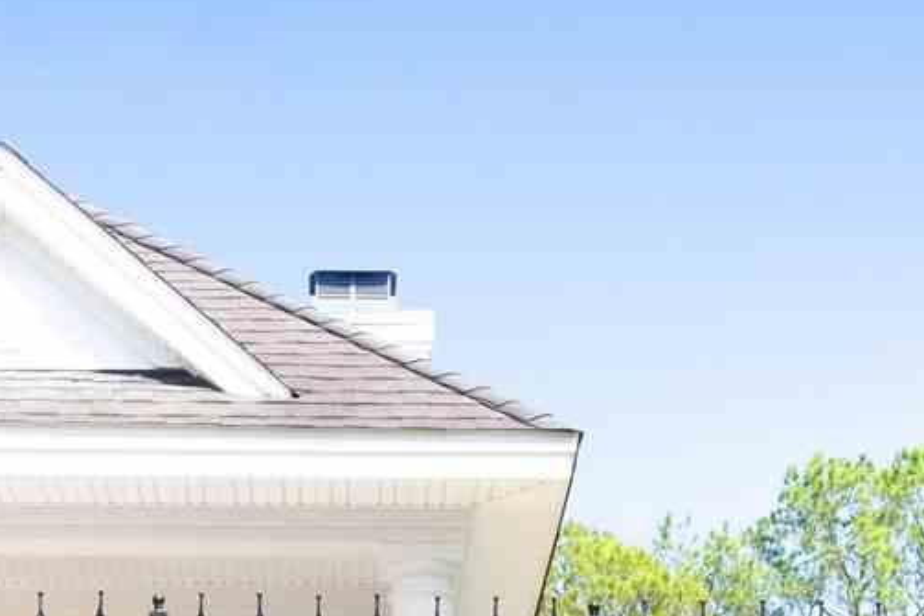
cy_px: 1370
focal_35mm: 110
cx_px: 344
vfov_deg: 10.9
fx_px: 2822
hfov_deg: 18.6
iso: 400
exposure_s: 1/125
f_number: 11
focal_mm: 18
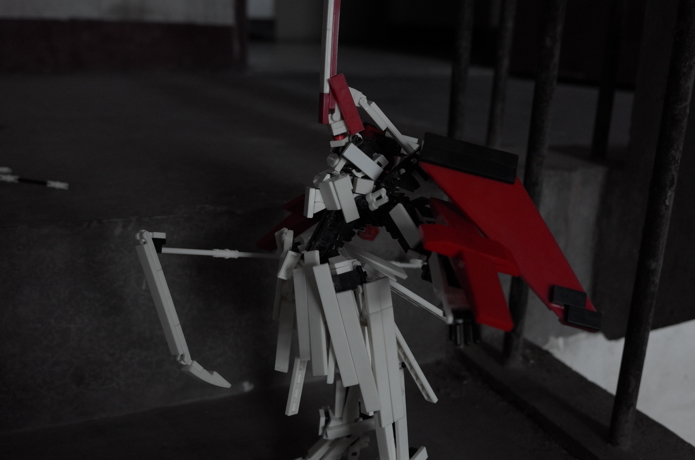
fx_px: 694
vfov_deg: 36.7
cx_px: 348
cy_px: 230
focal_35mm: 36
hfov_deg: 53.2
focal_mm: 23.7
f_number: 4.5
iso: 1600
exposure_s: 1/30
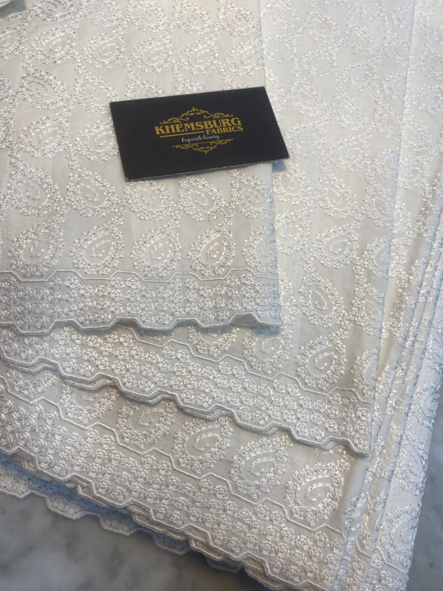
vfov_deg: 67.3
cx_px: 222
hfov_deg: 53.1
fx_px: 444
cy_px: 296
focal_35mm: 26
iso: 32
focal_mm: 4.25
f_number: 1.8
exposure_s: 1/100
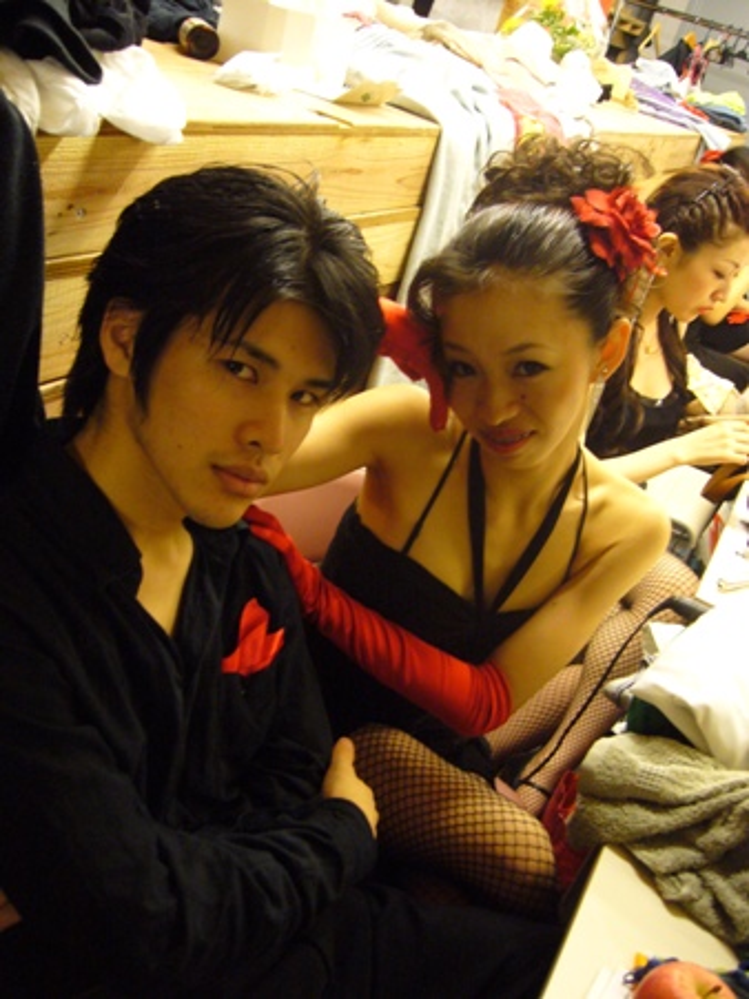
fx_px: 1010
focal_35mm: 35
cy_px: 500
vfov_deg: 52.6
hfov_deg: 40.7
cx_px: 374
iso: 200
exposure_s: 1/8
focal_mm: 5.8
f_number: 2.8
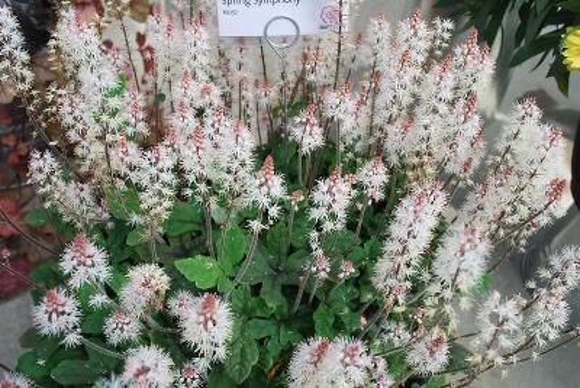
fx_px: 581
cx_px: 290
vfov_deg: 37.0
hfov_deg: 53.1
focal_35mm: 36
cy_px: 194
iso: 100
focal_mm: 24
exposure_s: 1/80
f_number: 8
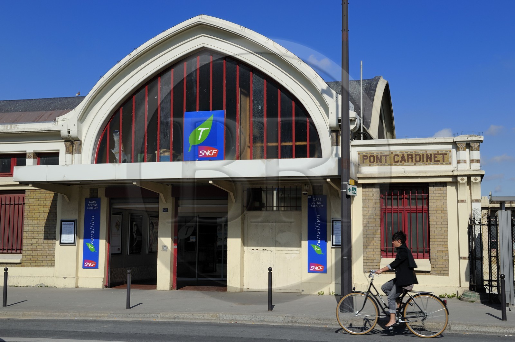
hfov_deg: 43.6
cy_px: 171
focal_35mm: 45
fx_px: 643
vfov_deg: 29.8
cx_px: 258
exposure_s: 1/200
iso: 200
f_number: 14
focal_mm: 45
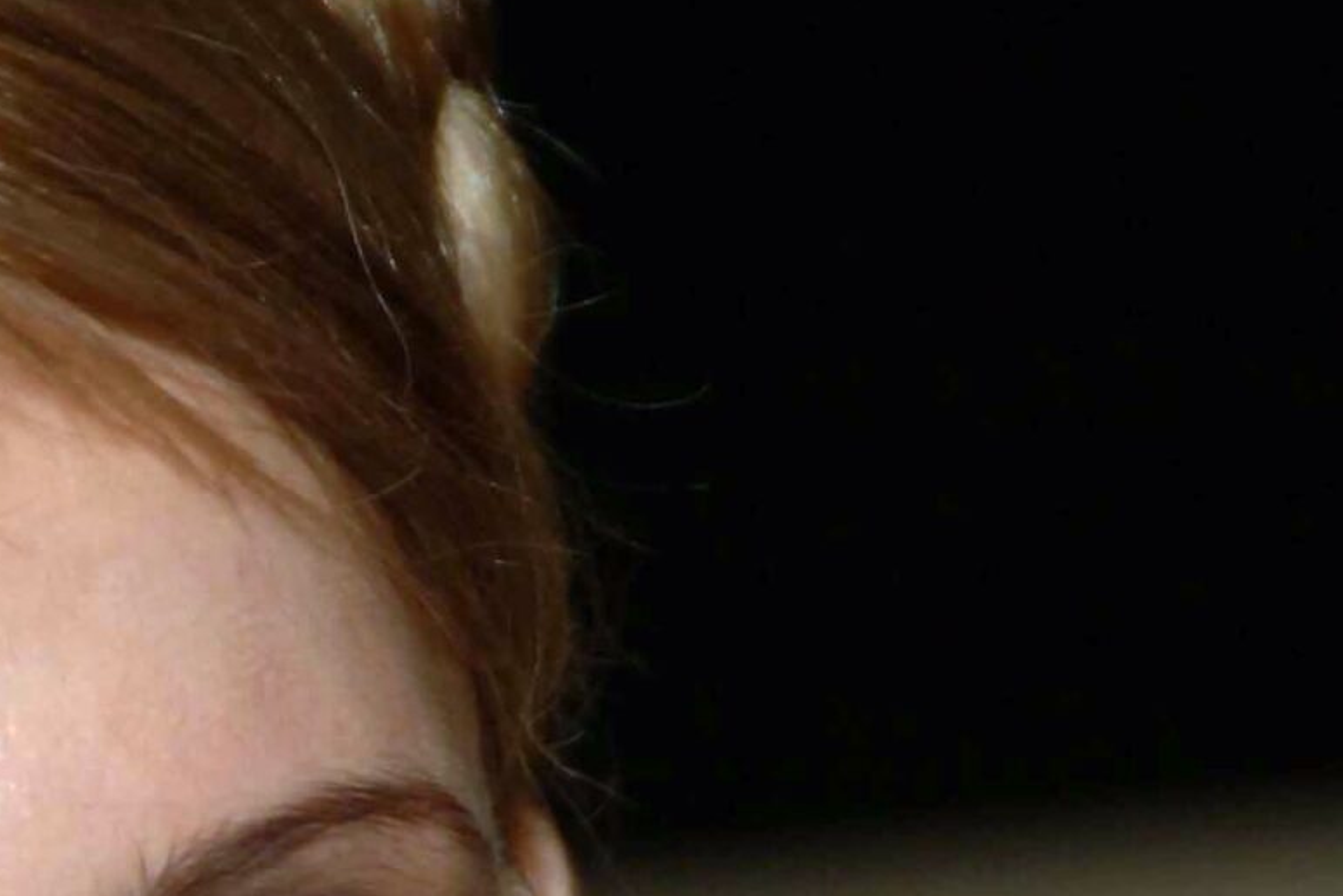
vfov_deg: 1.4
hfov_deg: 2.1
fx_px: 36937
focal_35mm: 990
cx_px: 154
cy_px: 1371
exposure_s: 1/60
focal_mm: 200
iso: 400
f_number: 5.6
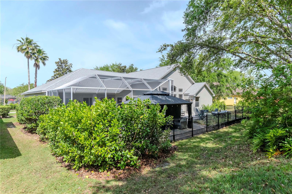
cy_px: 97
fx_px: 158
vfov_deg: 63.2
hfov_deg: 85.4
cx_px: 146
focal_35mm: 20
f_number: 7.1
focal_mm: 13
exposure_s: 1/2000
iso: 500
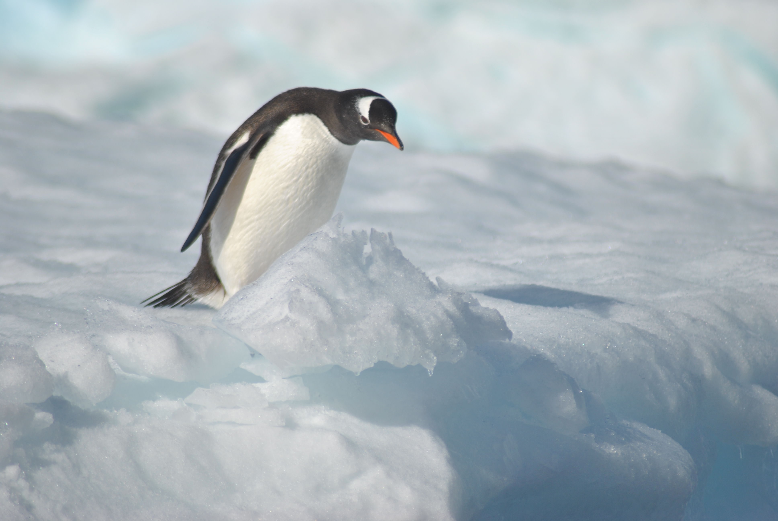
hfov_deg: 4.6
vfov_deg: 3.1
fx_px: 9737
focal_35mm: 450
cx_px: 389
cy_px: 260
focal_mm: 300
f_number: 6.3
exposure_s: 1/1600
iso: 100
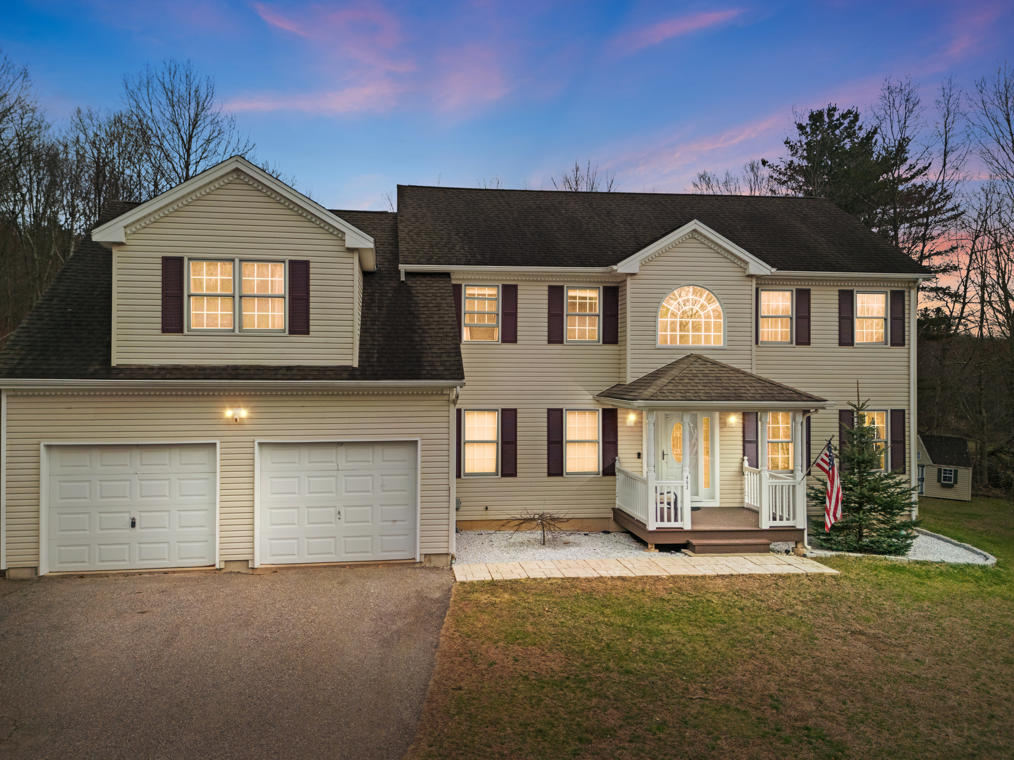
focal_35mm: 27
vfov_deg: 51.3
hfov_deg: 65.3
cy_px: 366
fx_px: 791
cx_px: 493
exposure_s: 1/500
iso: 130
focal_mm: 6.72
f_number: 1.7
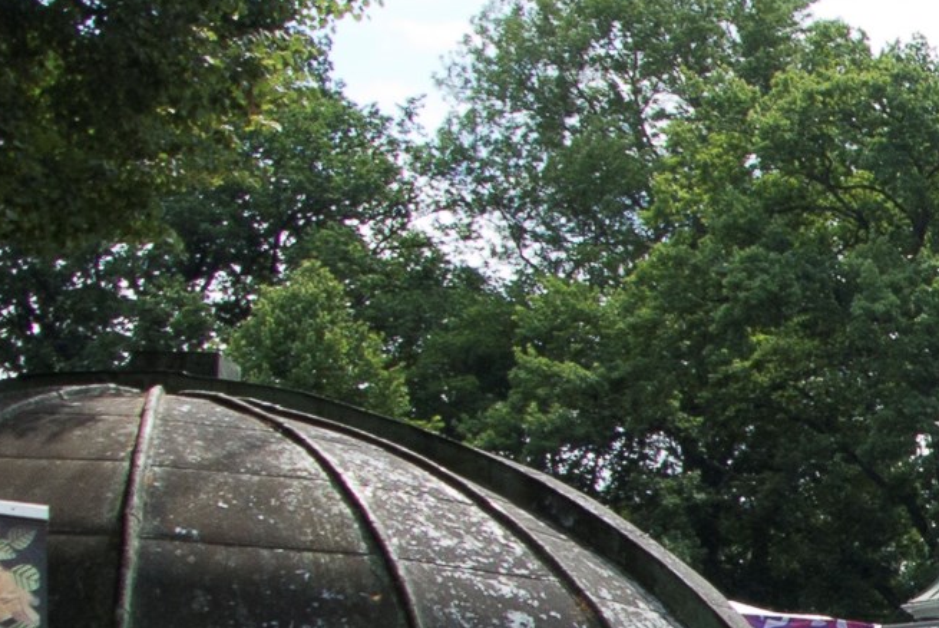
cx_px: 2018
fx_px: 3472
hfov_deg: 12.9
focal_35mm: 133
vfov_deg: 10.1
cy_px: 852
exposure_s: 1/640
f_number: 4.5
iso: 100
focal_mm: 10
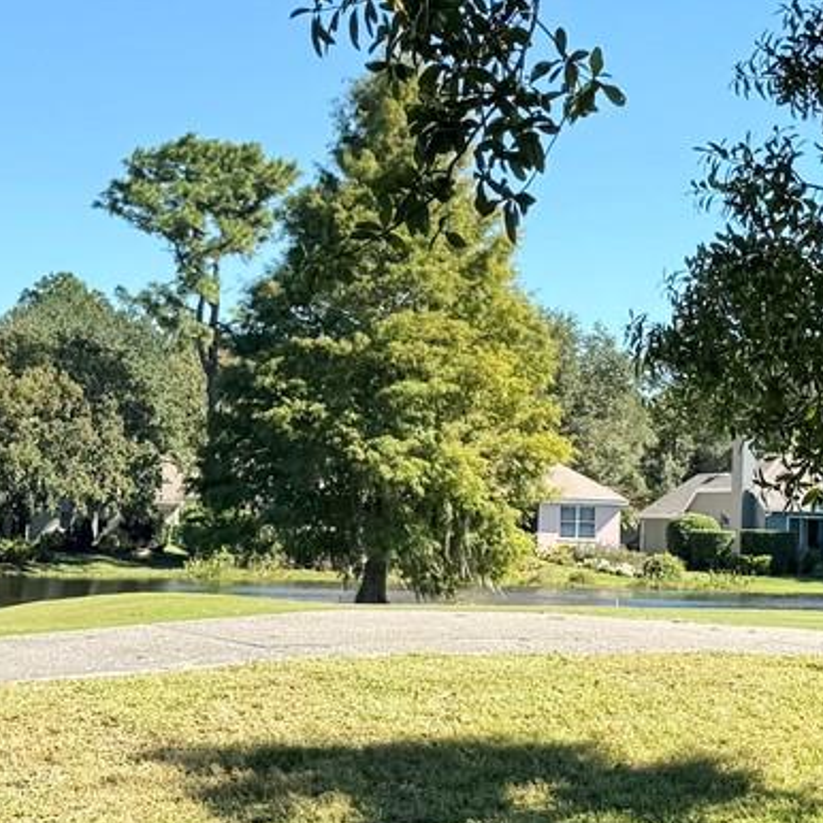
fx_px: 2367
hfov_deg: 19.6
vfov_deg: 19.7
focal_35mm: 88
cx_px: 561
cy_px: 458
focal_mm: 6.76
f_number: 1.78
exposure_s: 1/2525
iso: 80
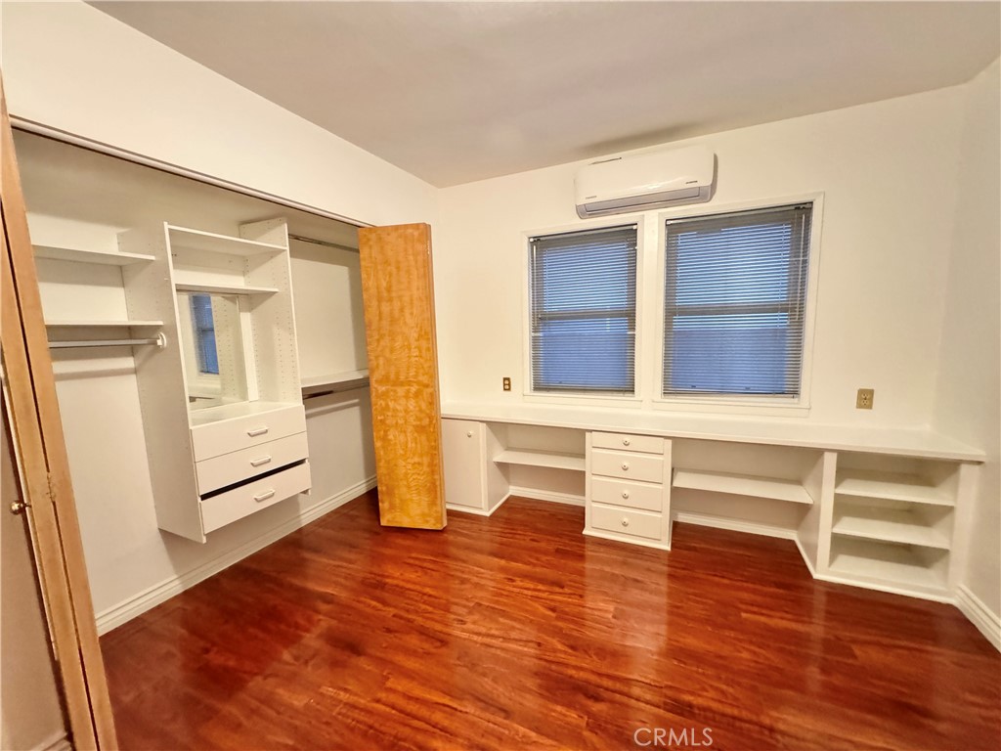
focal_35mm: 14
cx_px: 500
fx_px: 405
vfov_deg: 85.7
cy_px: 376
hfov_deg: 102.1
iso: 1250
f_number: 2.2
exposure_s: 1/40
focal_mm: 2.22
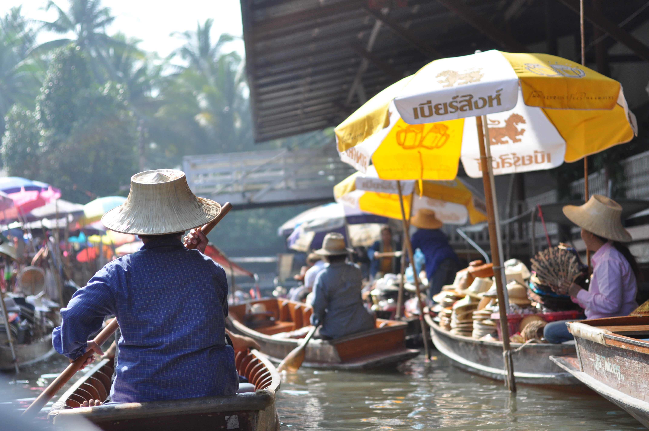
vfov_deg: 18.1
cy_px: 216
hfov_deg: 27.0
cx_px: 324
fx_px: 1350
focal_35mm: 75
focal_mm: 50
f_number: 2.8
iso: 500
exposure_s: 1/4000
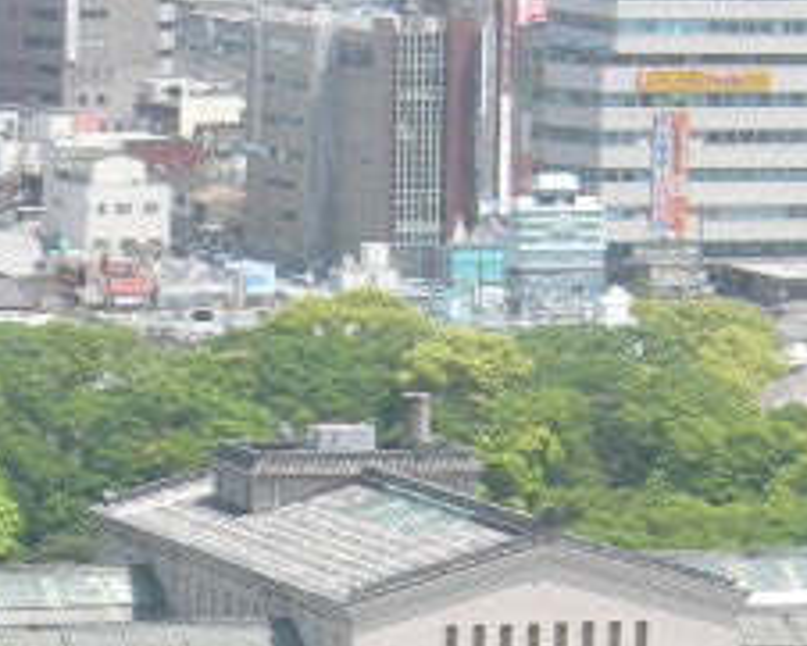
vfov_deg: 4.3
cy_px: 867
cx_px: 421
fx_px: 8602
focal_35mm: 360
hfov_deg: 5.4
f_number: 8.2
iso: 50
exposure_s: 1/67.5
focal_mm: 23.4
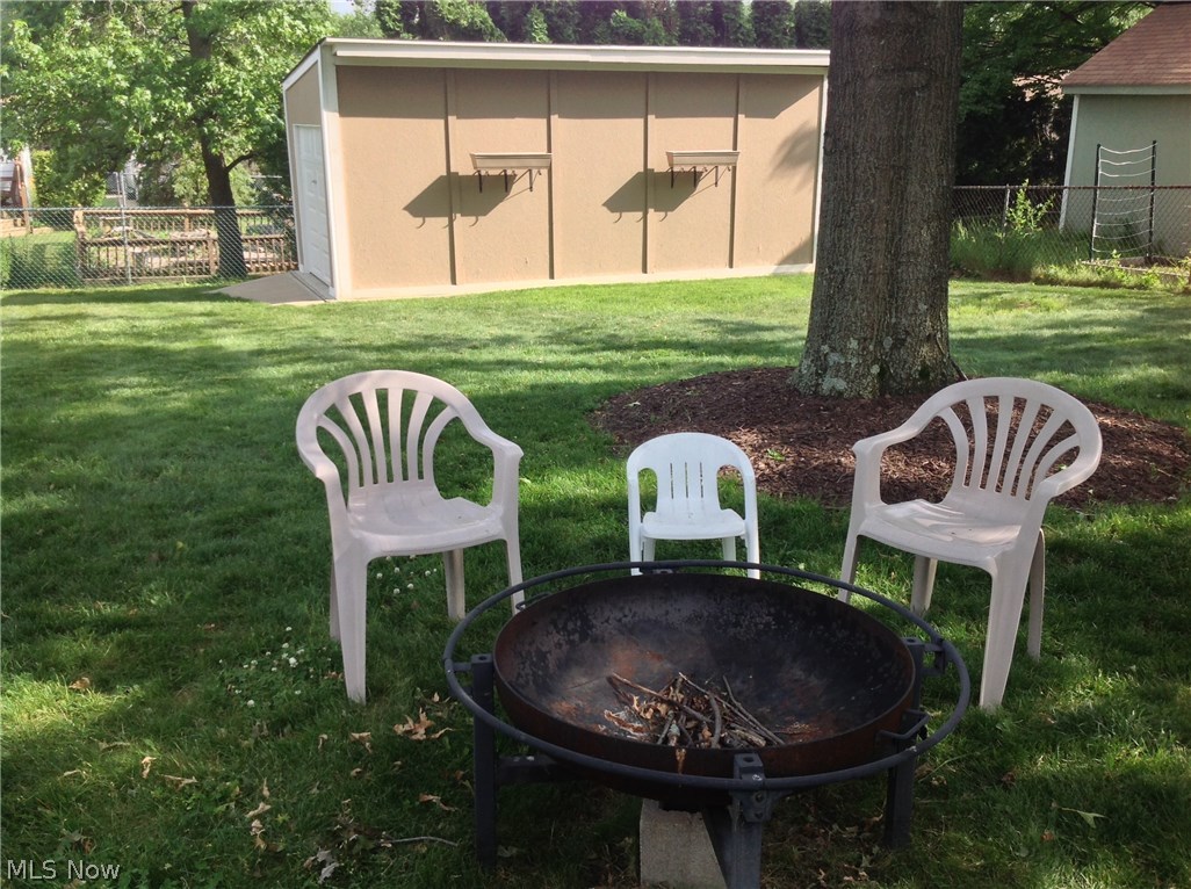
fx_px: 1202
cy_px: 444
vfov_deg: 40.6
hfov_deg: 52.7
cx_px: 596
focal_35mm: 35
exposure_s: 1/617
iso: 50
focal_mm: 4.28
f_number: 2.4
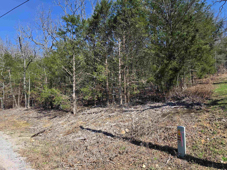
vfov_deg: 56.8
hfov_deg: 71.6
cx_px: 115
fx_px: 157
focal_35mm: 24
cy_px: 83
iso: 80
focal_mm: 6.3
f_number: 1.7
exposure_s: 1/3059
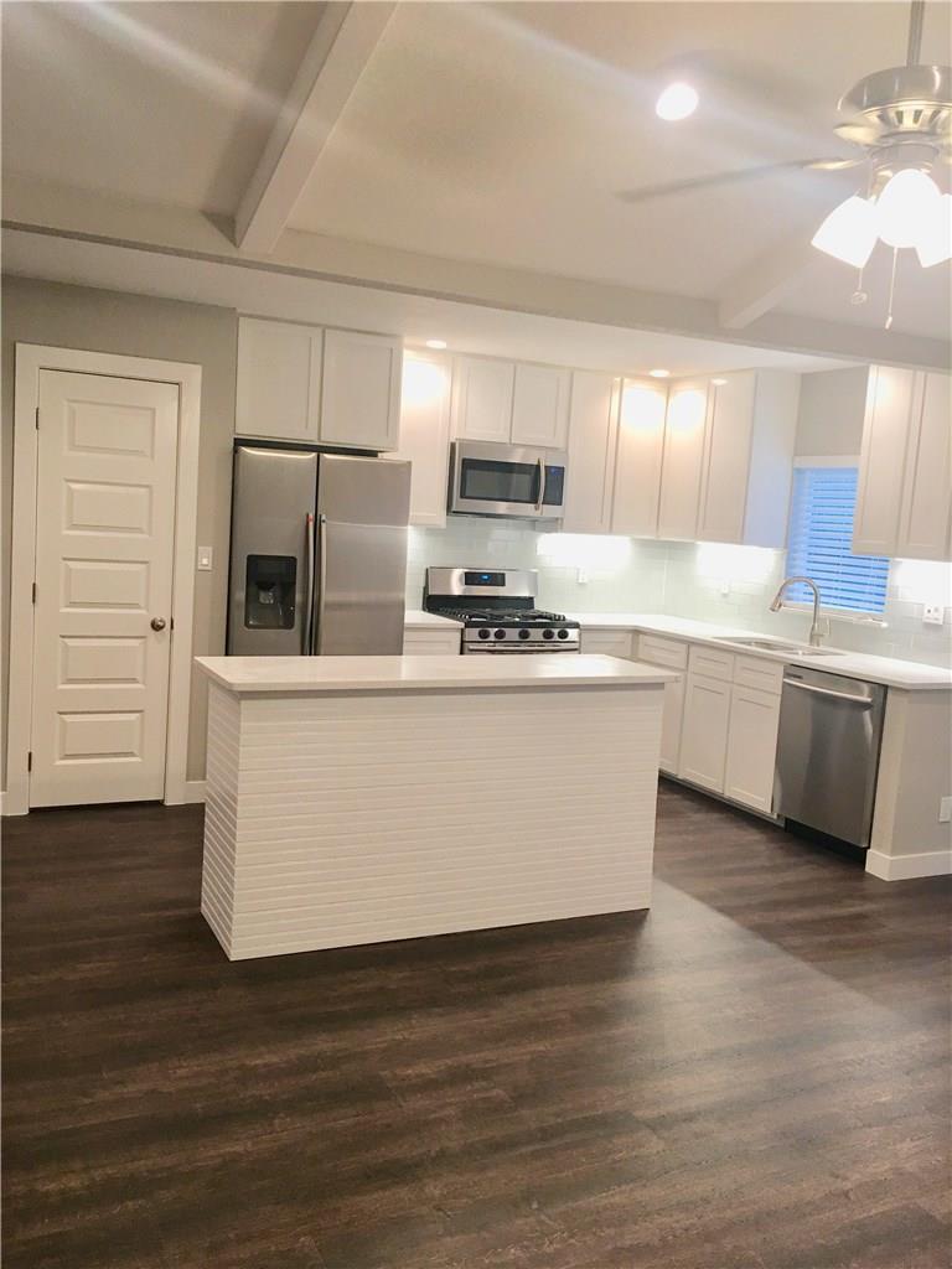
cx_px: 476
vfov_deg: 61.7
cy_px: 634
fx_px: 1063
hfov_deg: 48.2
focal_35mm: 29
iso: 40
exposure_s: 1/30
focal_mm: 4.15
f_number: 2.2
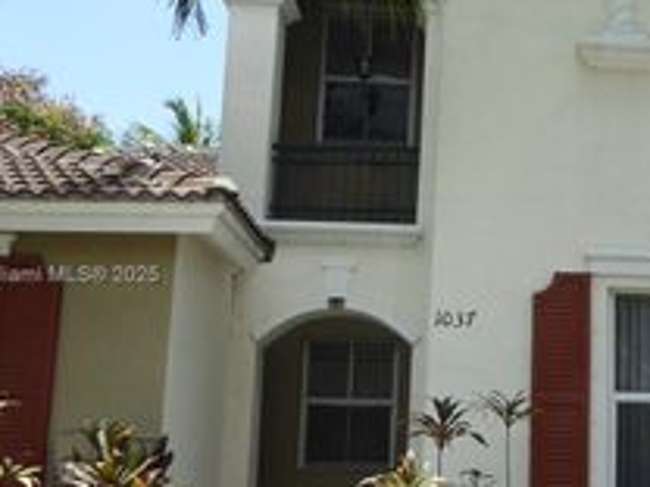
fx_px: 1127
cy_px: 276
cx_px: 628
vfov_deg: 24.4
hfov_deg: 30.3
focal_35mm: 60
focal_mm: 4.3
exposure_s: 1/640
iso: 100
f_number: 3.3
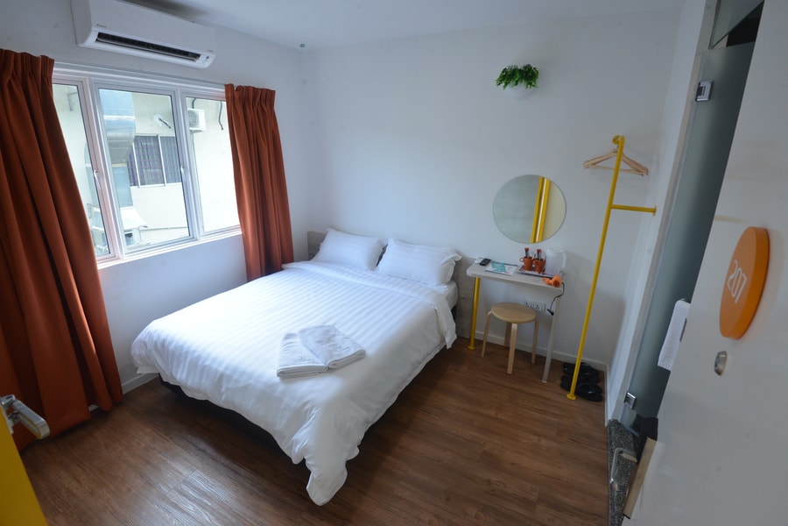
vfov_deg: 73.7
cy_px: 263
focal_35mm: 16
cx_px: 394
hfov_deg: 96.7
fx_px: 350
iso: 1250
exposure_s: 1/60
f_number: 8
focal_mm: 16
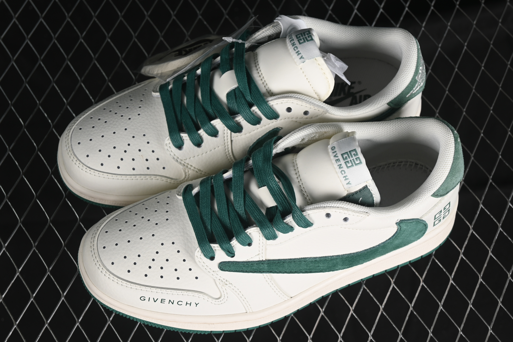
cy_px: 171
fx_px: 1069
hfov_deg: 27.0
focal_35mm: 75
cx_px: 256
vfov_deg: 18.2
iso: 160
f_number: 7.1
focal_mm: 50
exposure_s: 1/80
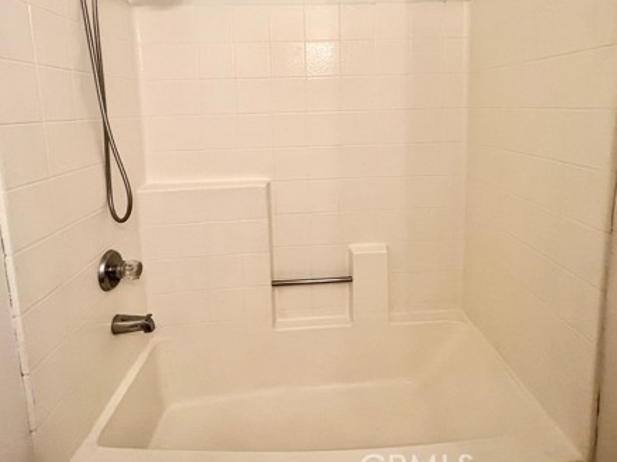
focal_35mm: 19
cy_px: 149
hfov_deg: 84.7
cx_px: 313
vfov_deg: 66.5
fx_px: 338
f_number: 1.8
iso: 160
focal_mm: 1.57
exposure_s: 1/120
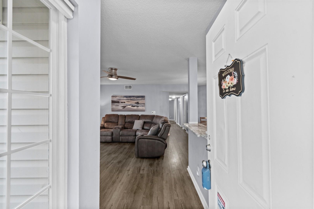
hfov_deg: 100.4
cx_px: 157
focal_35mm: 15
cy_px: 104
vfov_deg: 77.3
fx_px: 131
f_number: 4.5
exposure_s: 1/15
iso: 100
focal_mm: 10
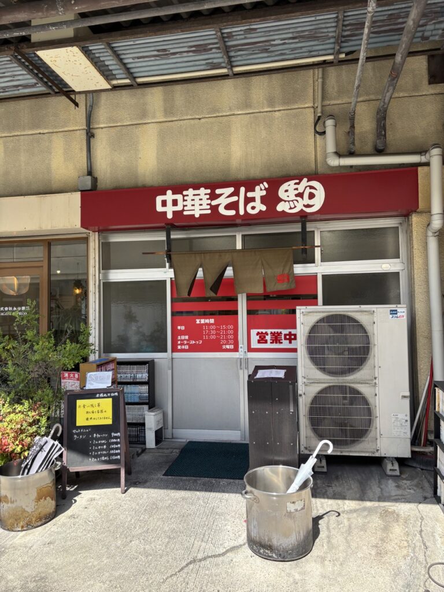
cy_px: 296
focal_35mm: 26
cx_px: 222
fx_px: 445
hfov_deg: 53.1
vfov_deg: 67.3
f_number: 1.6
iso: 50
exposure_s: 1/670
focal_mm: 5.96
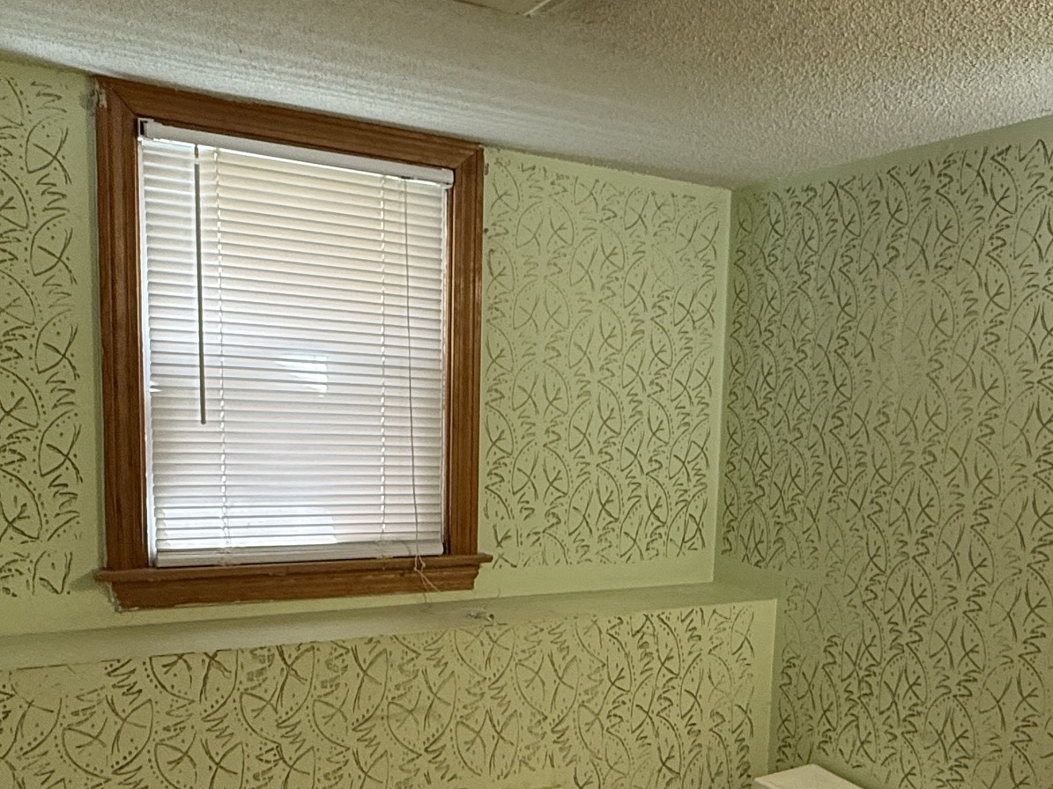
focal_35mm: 36
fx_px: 1095
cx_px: 705
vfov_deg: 39.1
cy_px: 544
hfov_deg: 50.4
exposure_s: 1/120
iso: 250
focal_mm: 2.22
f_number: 2.2
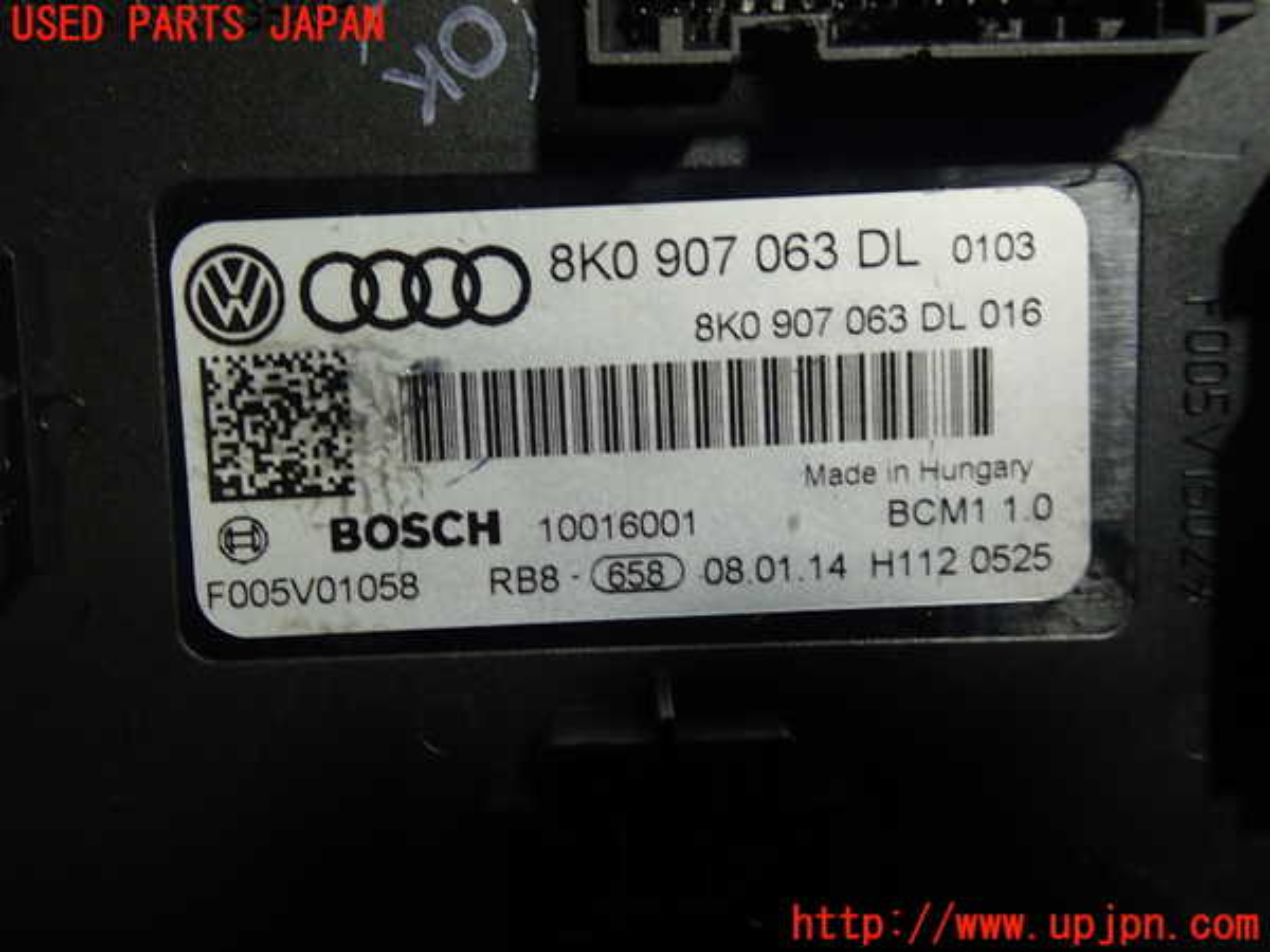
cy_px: 476
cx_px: 635
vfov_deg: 46.8
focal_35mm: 30
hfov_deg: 60.0
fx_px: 1101
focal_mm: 5.4
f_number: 2.3
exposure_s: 1/40
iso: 200
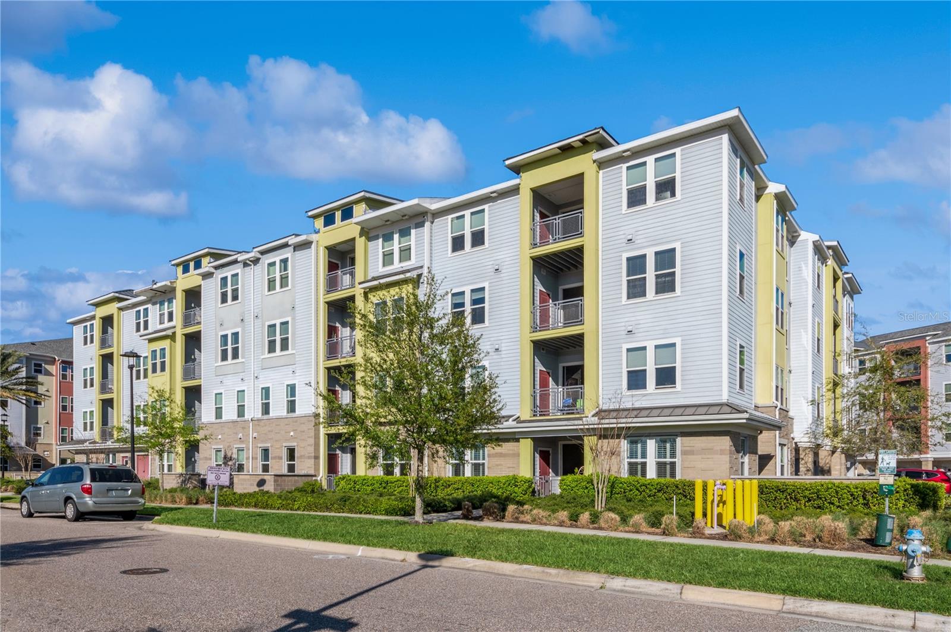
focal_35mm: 24
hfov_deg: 73.8
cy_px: 316
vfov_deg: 53.1
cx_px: 476
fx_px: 633
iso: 100
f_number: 11
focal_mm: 16
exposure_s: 1/250
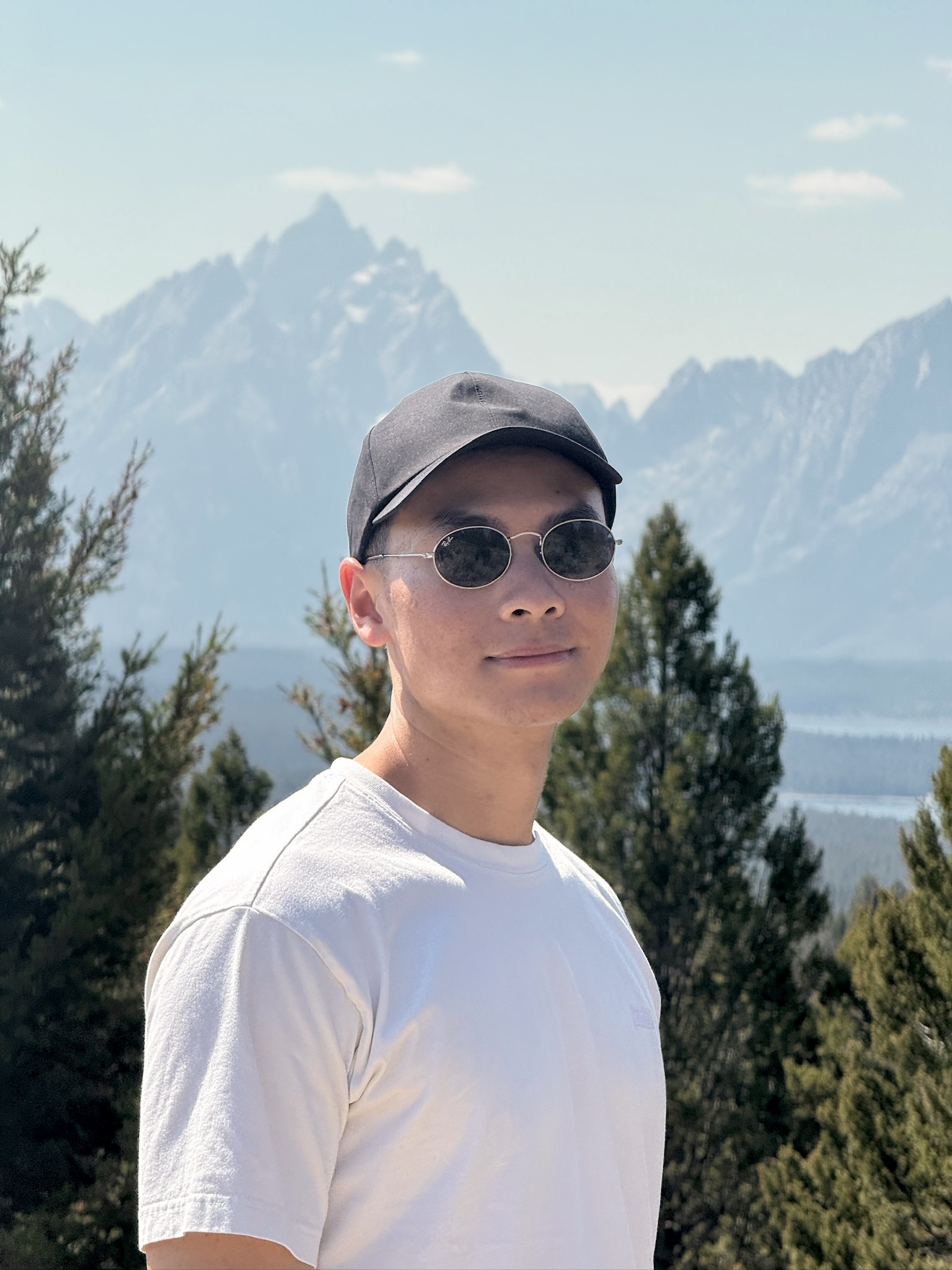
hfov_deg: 12.3
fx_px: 4400
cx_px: 476
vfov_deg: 16.4
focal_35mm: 120
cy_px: 635
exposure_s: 1/1818
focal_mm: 15.66
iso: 50
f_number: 2.8
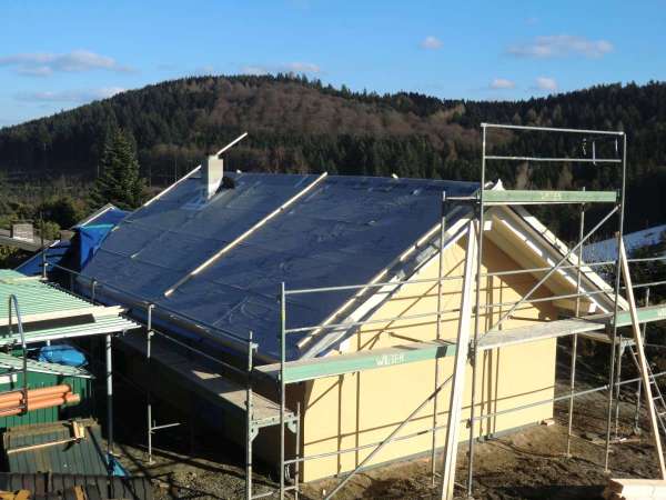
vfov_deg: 36.0
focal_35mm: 40
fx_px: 770
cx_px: 333
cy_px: 250
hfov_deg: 46.8
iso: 64
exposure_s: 1/500
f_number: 3.8
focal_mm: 7.1
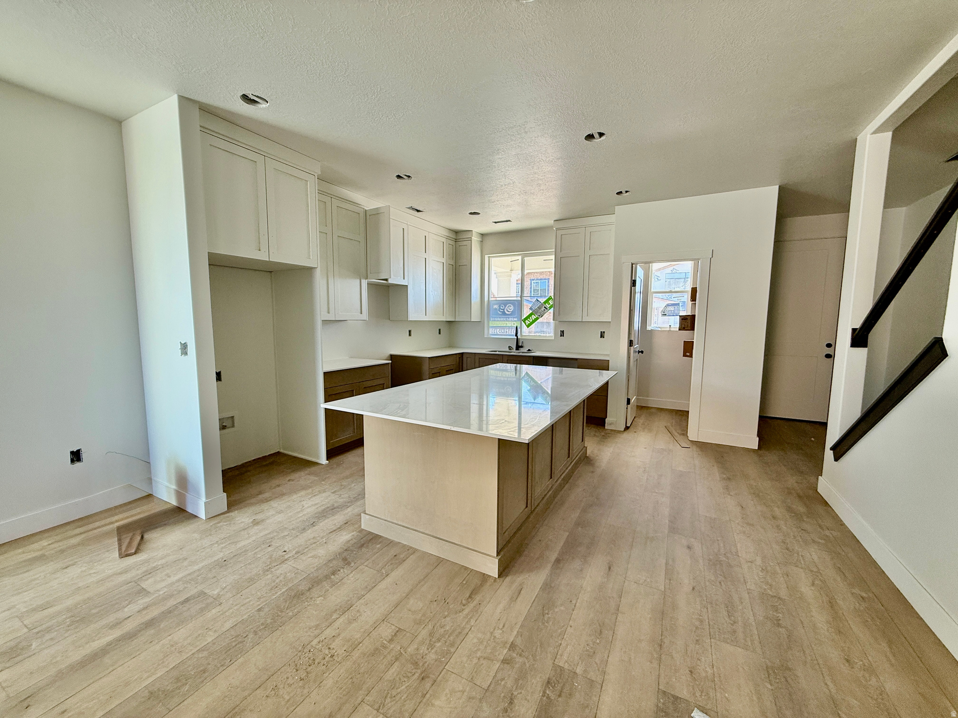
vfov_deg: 85.7
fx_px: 387
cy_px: 359
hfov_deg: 102.1
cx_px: 479
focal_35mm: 14
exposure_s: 1/99
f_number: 2.2
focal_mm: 2.22
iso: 80
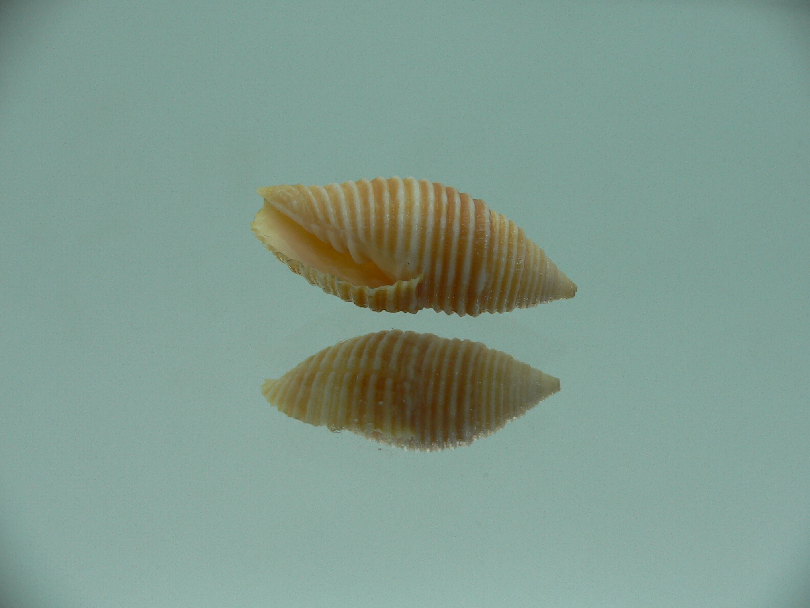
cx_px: 405
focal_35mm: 35
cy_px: 304
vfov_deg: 40.7
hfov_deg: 52.6
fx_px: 819
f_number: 2.8
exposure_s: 1/80
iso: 80
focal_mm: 4.6
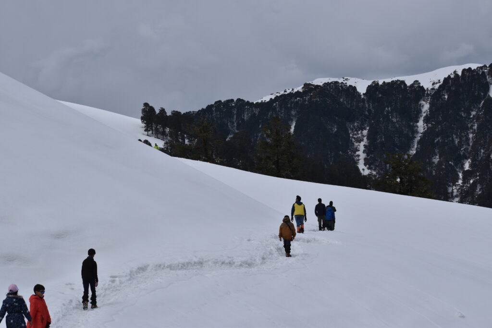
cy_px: 164
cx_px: 246
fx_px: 1538
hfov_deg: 18.2
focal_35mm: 112
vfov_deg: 12.2
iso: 125
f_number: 10
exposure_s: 1/1250
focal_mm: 75
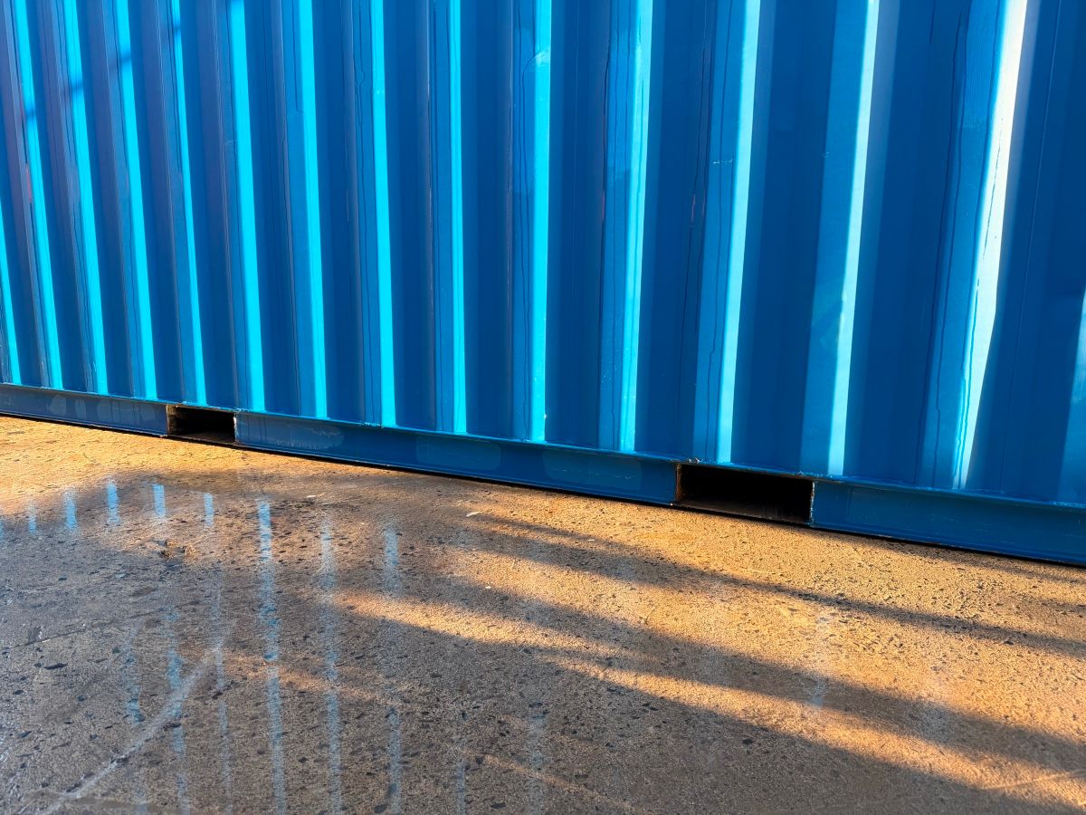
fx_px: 753
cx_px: 543
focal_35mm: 24
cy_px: 408
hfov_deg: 71.6
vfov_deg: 56.8
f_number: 1.78
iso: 80
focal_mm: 6.76
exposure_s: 1/376
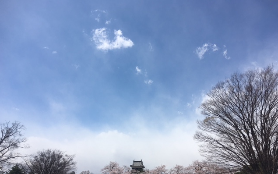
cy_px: 102
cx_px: 138
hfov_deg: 61.2
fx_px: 235
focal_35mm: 31
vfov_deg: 40.5
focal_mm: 4.15
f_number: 2.2
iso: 25
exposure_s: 1/3497
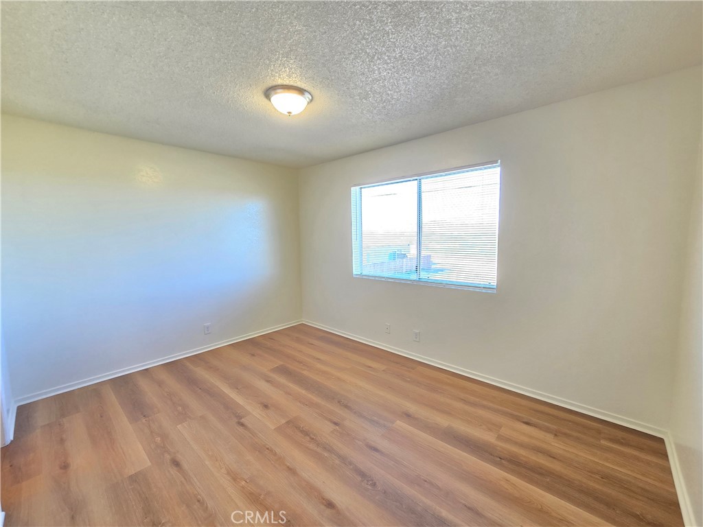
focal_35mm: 13
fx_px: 264
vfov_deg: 89.9
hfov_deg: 106.2
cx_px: 352
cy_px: 264
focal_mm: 2.2
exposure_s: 1/60
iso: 125
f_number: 2.2
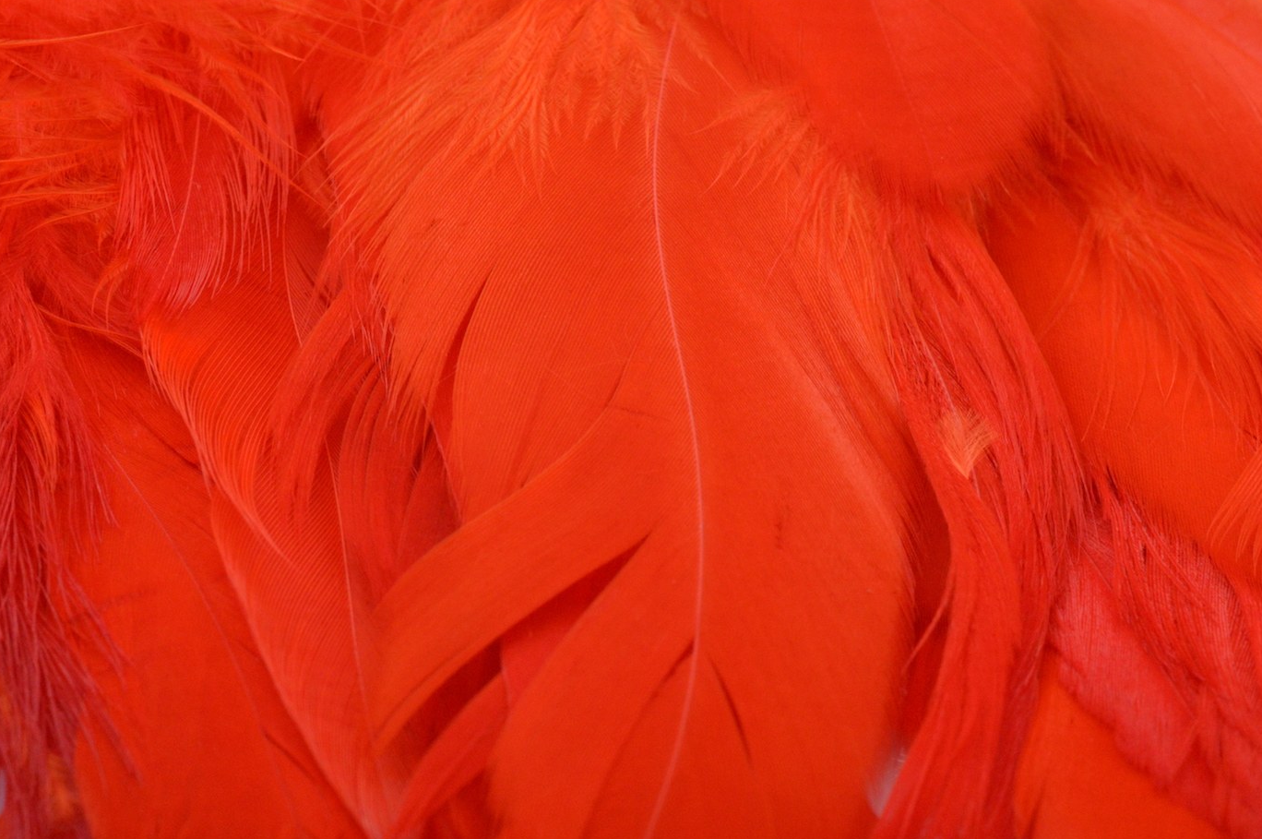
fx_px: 5183
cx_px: 613
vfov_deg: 9.3
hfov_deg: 13.9
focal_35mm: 148
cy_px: 447
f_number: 29
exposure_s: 1/200
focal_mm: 90
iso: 1600
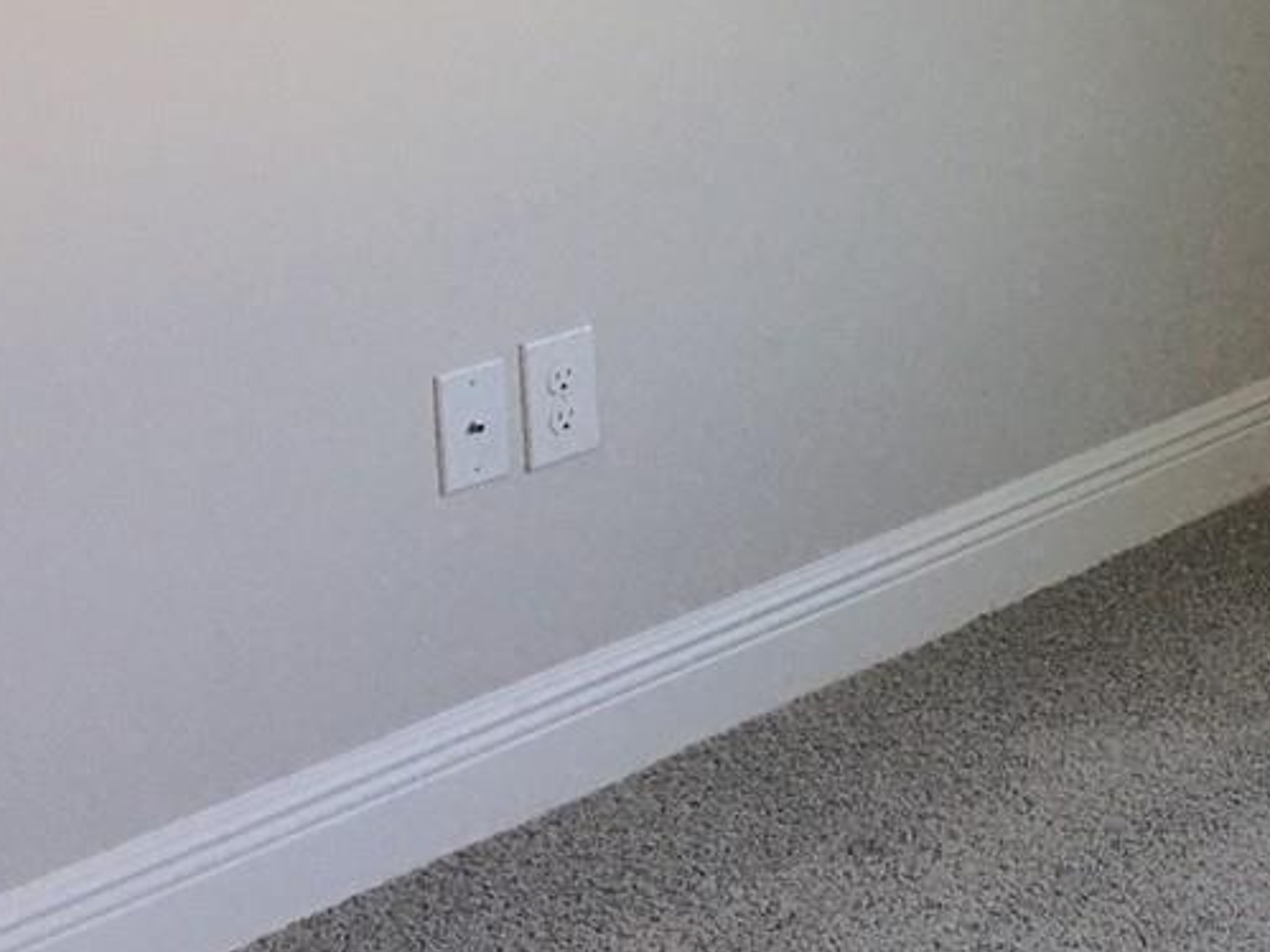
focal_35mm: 93
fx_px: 3411
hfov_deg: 19.0
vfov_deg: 15.7
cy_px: 81
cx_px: 1797
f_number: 2.2
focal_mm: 4.15
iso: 40
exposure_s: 1/30
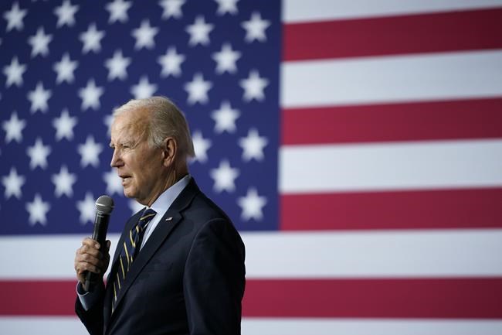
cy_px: 168
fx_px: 2565
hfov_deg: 11.2
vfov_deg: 7.5
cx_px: 251
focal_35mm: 184
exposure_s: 1/500
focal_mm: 184
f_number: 2.8
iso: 1600
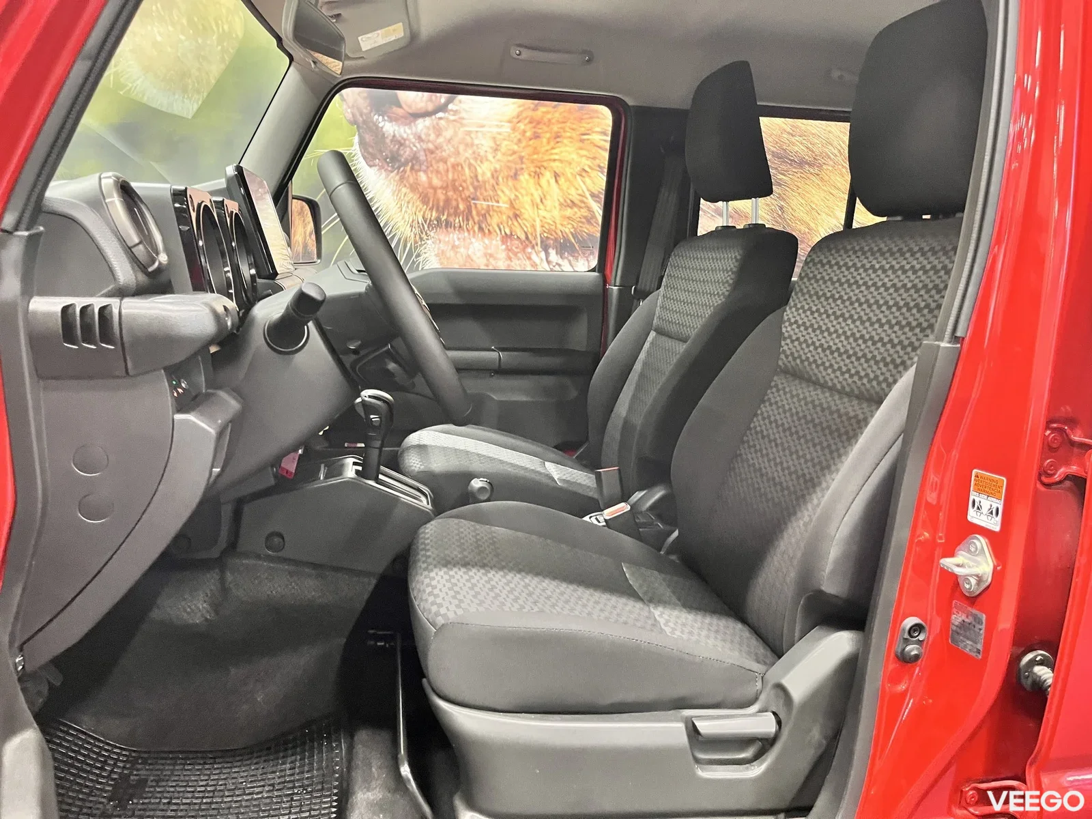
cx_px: 546
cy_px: 410
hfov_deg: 67.3
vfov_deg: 53.1
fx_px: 820
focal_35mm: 26
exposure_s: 1/33
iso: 500
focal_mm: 5.1
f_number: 1.6
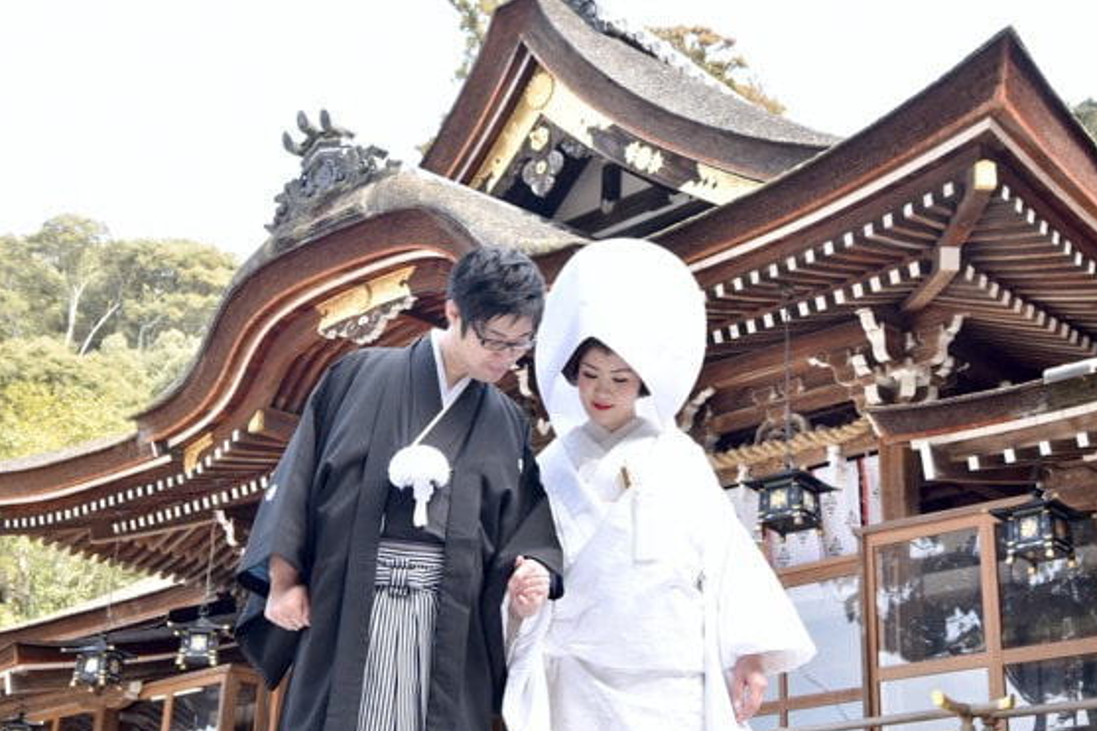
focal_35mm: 59
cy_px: 385
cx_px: 636
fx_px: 1797
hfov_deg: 33.9
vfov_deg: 23.0
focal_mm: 45
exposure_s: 1/160
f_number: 9
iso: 1000
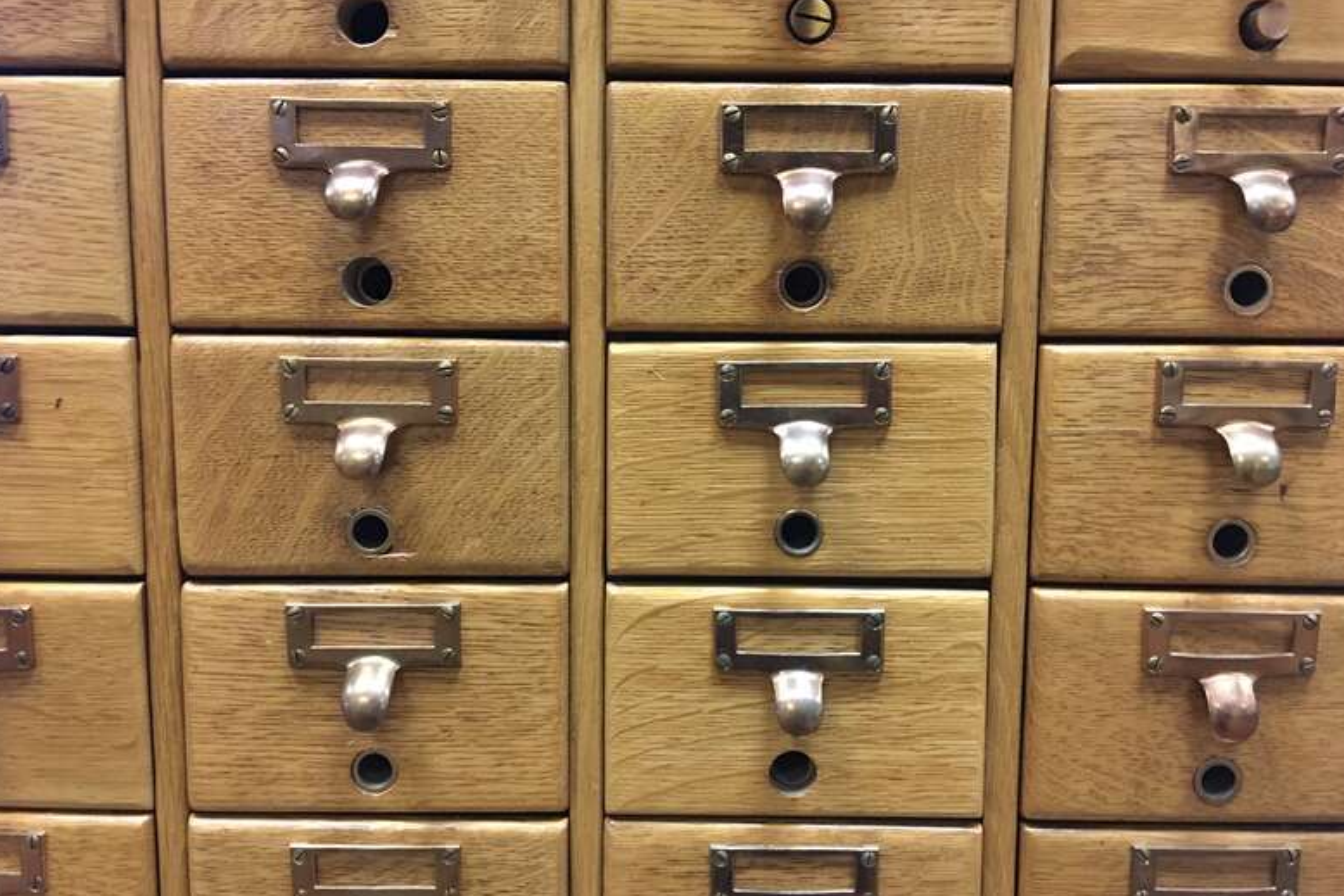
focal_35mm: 31
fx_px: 1157
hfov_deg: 60.3
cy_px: 430
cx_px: 681
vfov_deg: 42.3
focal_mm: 4.15
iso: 100
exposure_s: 1/15
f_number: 2.2
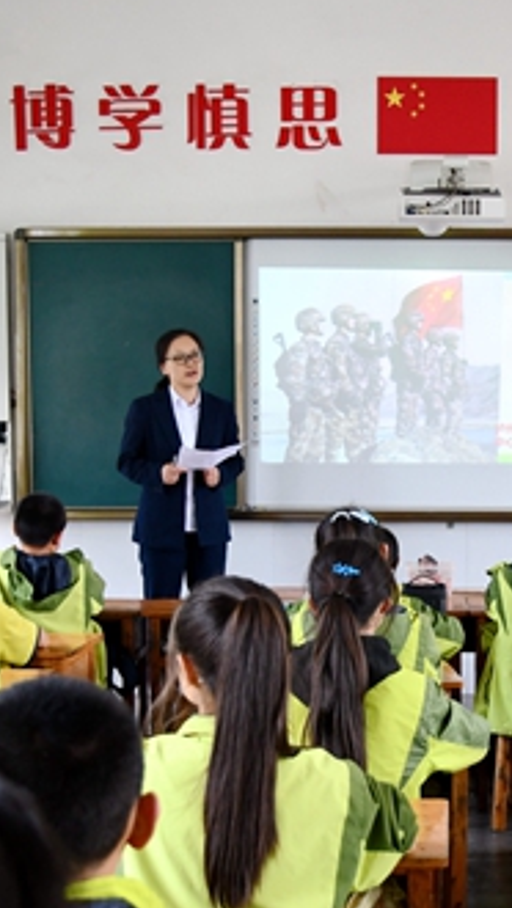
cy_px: 571
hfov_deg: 17.8
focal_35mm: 67
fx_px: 1615
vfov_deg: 31.3
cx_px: 440
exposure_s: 1/160
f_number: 3.8
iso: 800
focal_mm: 22
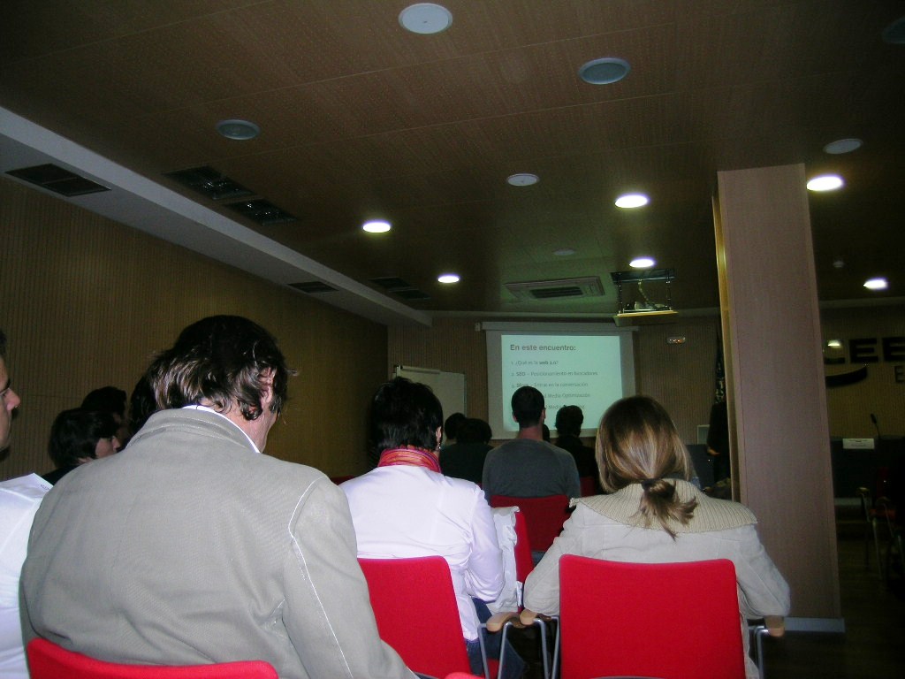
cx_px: 452
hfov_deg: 63.4
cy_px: 340
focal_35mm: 28
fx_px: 732
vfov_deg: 49.7
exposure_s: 1/60.1
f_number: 2.8
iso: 50
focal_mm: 5.8
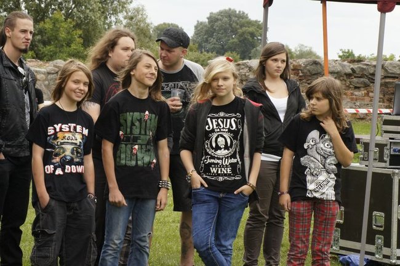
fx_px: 2248
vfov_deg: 6.8
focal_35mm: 202
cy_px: 133
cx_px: 200
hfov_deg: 10.2
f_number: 18
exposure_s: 1/160
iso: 800
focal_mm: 135
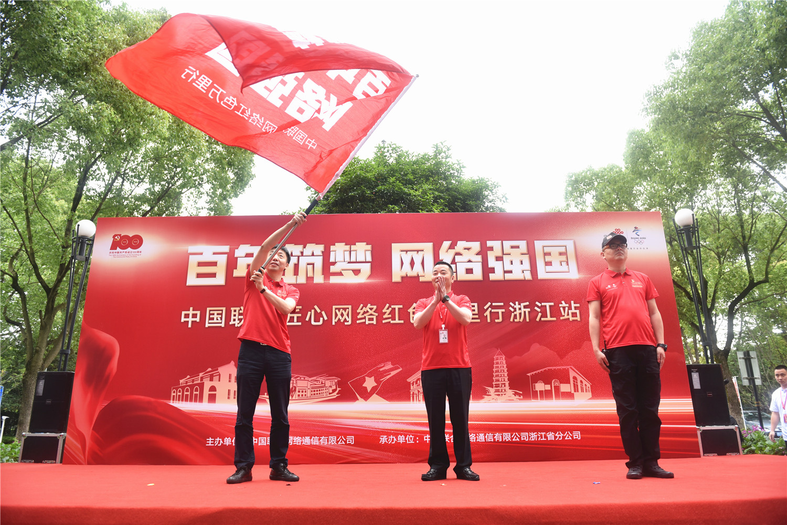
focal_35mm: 24
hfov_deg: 73.7
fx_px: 525
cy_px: 262
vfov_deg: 53.2
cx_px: 394
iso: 400
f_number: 3.5
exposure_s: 1/320
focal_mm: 24
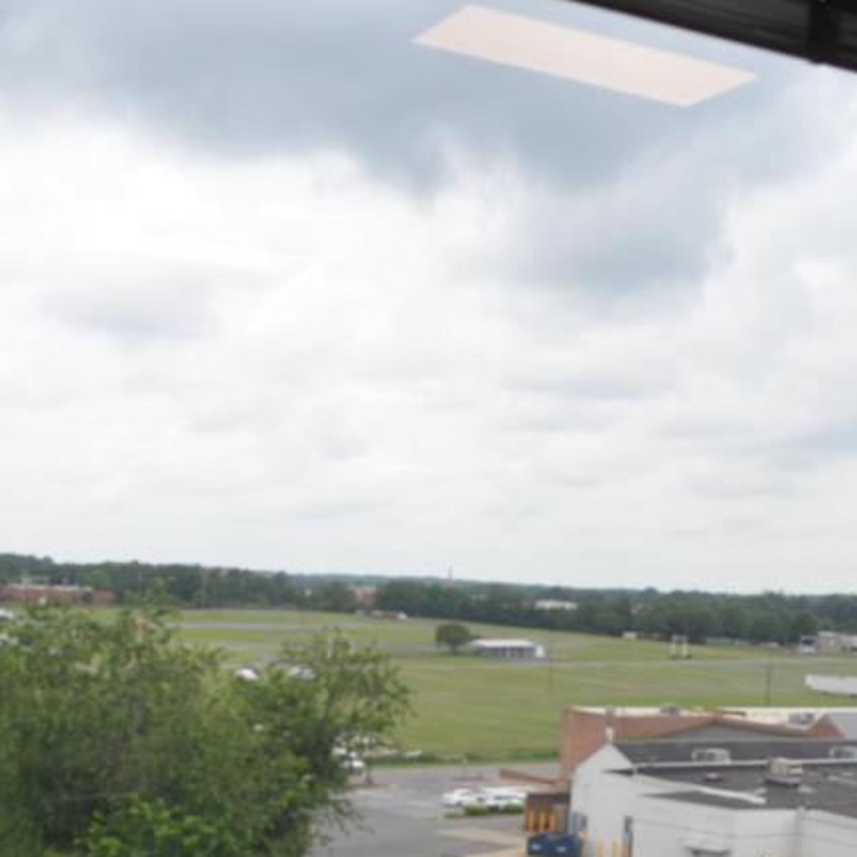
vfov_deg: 31.1
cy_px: 648
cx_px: 391
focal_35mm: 54
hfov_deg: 31.6
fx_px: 1513
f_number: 5.6
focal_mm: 18
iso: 250
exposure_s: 1/125
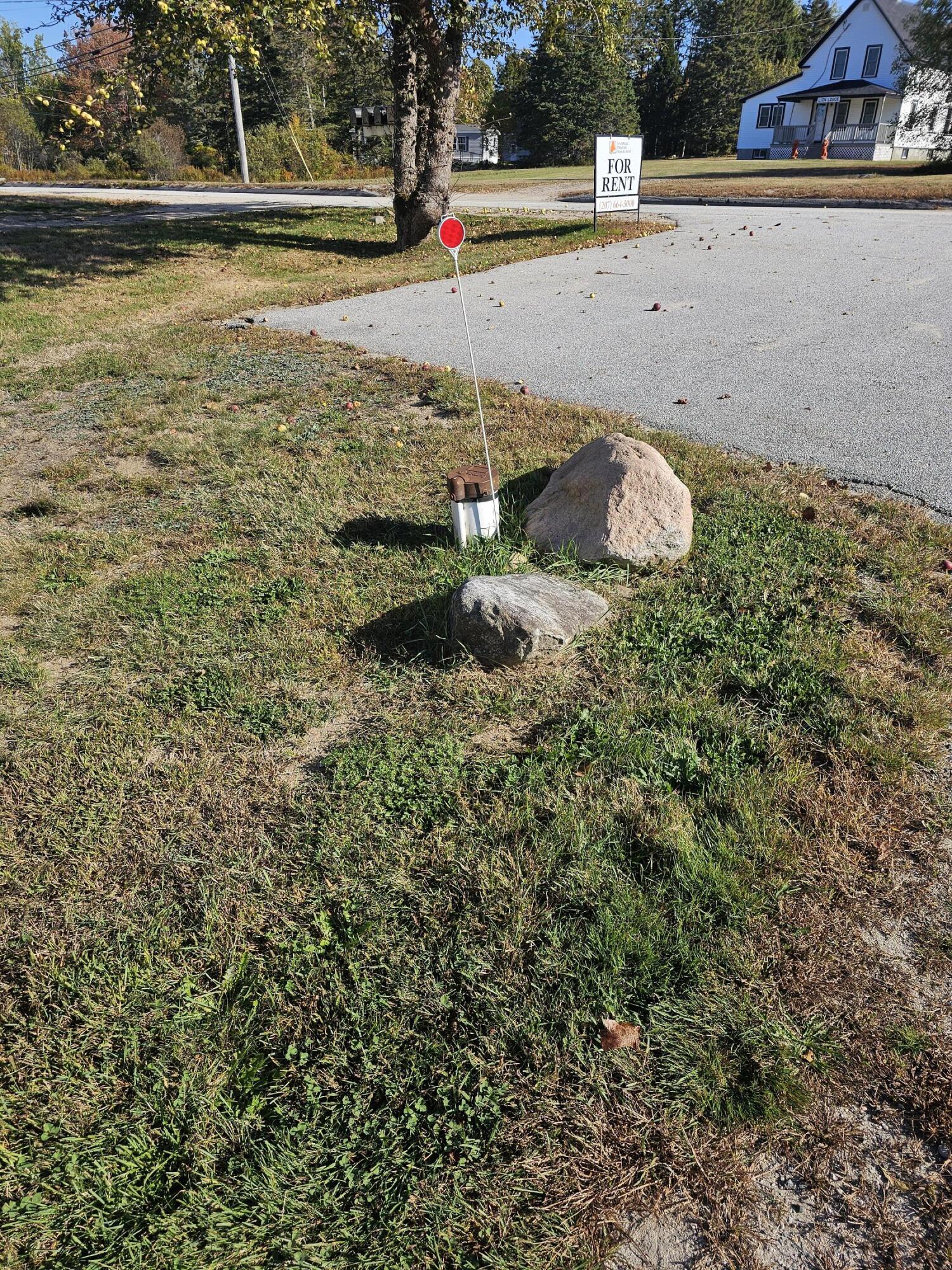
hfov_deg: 58.9
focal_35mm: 23
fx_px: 843
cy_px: 635
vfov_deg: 73.9
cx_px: 476
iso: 10
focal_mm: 6.3
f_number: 1.7
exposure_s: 1/626
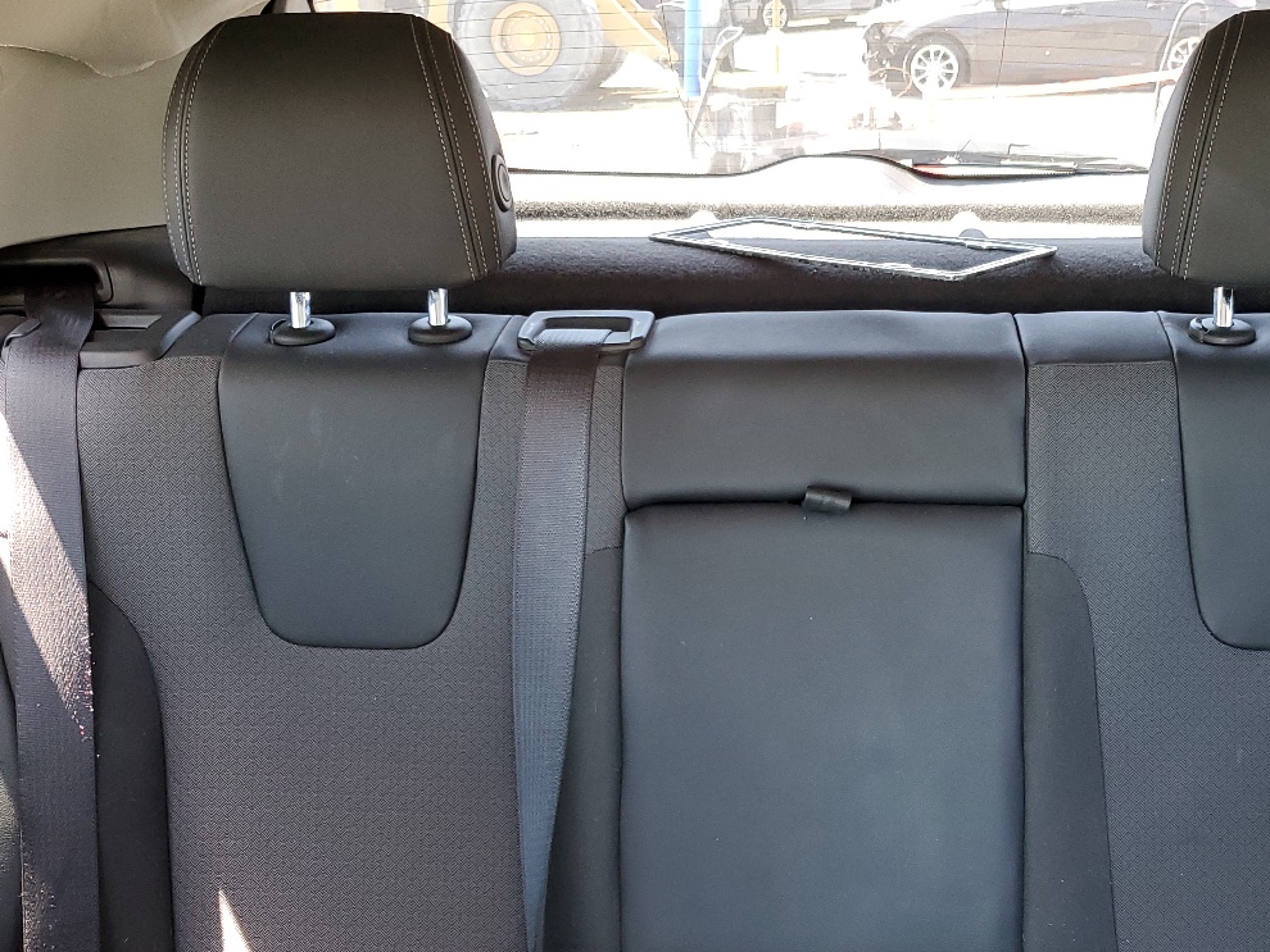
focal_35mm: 42
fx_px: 1541
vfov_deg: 34.2
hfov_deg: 44.3
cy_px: 603
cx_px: 816
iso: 102
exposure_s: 1/60.2
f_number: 1.5
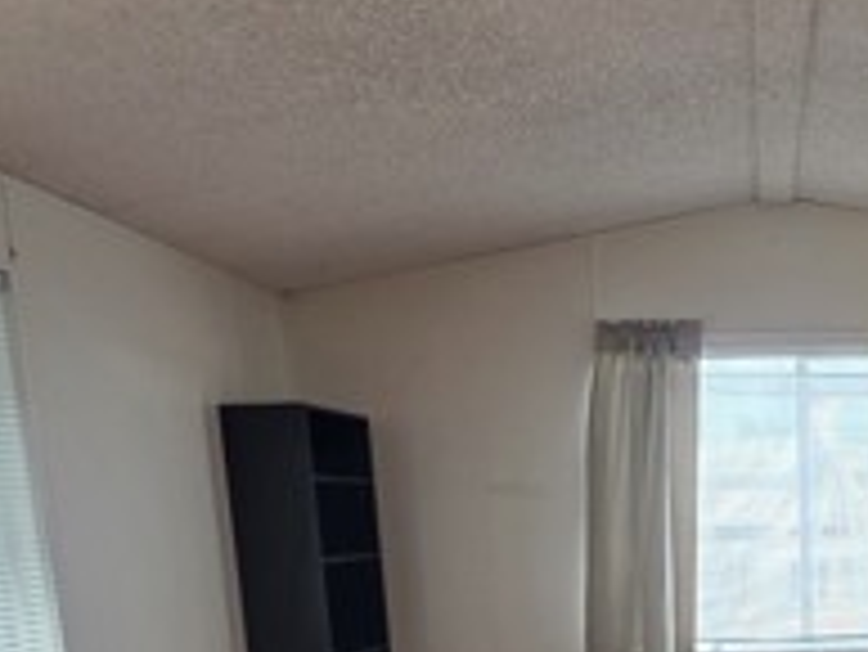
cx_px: 787
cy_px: 751
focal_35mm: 43
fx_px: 1079
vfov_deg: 29.6
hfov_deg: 40.4
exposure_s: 1/120
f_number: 1.9
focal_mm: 2.2
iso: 160
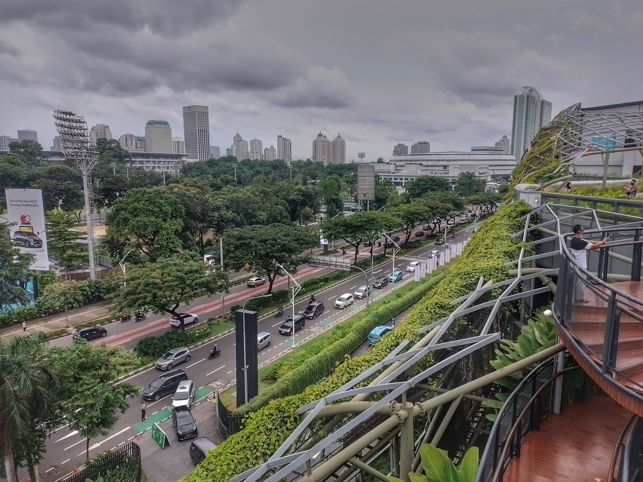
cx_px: 322
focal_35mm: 35
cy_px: 241
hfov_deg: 52.6
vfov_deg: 40.7
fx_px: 650
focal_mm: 3.94
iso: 50
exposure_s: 1/333
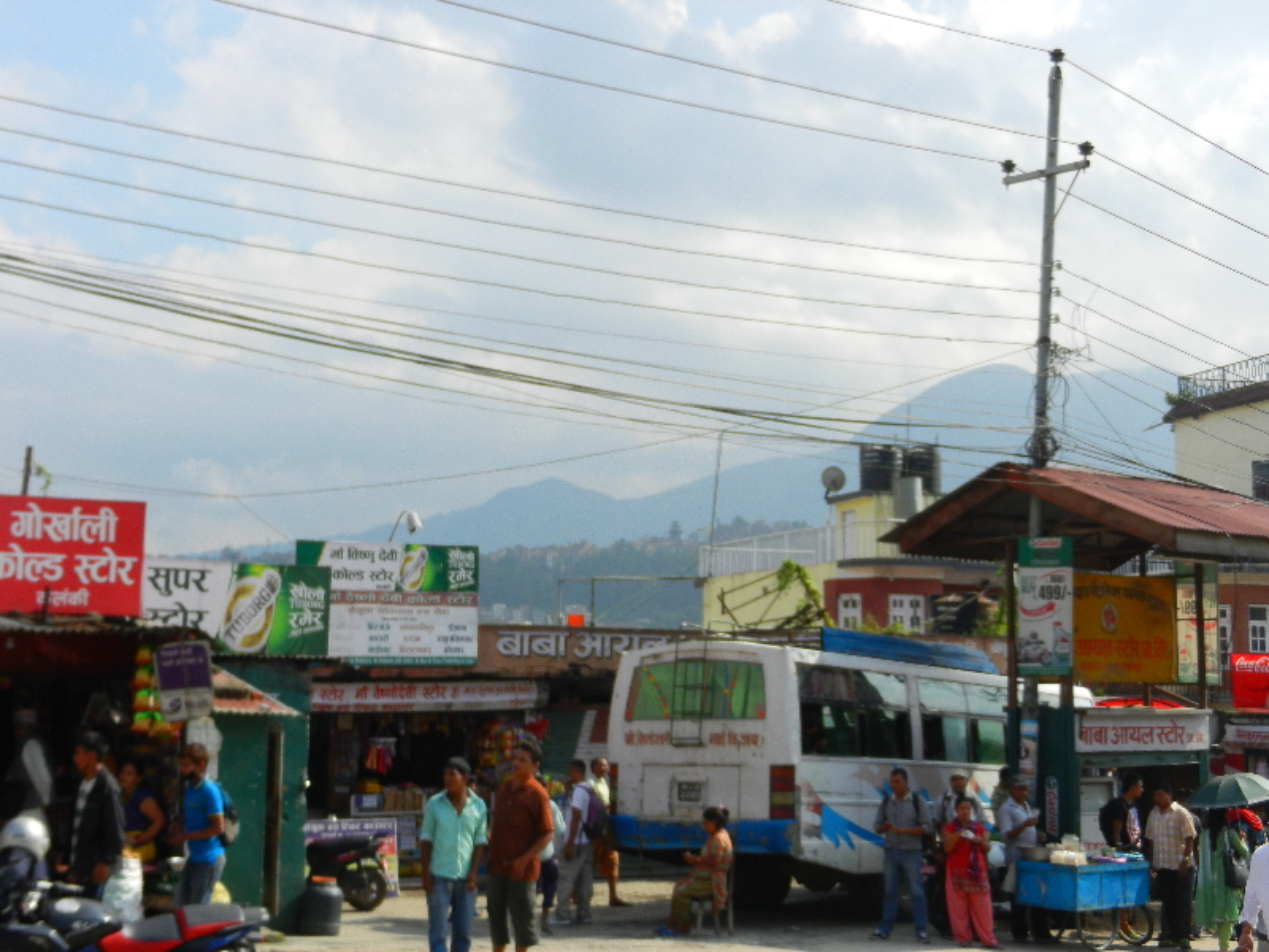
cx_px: 634
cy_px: 476
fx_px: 1906
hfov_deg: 36.8
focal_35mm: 52
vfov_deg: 28.0
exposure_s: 1/800
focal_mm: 9.4
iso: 160
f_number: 4.4
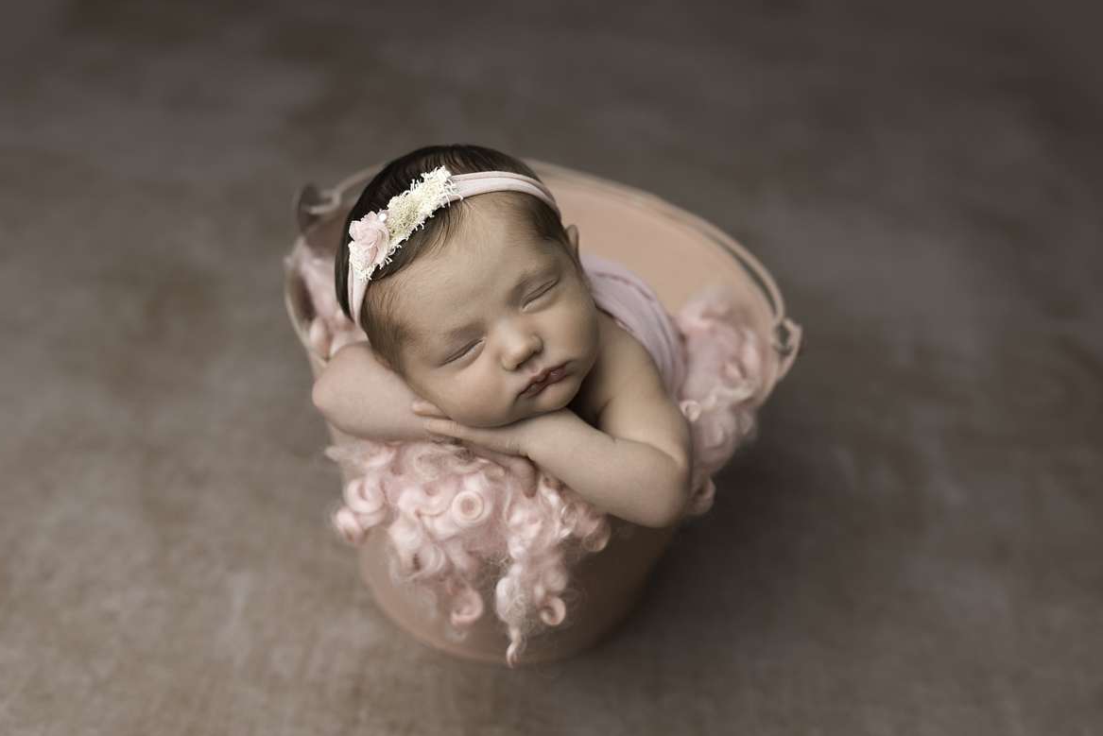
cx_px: 543
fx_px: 1103
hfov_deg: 53.1
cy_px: 361
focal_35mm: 36
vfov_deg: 36.9
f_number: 2.8
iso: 200
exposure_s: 1/100
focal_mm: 35
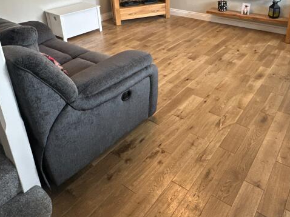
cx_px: 177
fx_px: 251
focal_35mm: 30
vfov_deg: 44.1
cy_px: 38
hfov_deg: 59.4
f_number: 2.2
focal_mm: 2.22
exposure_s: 1/100
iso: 640
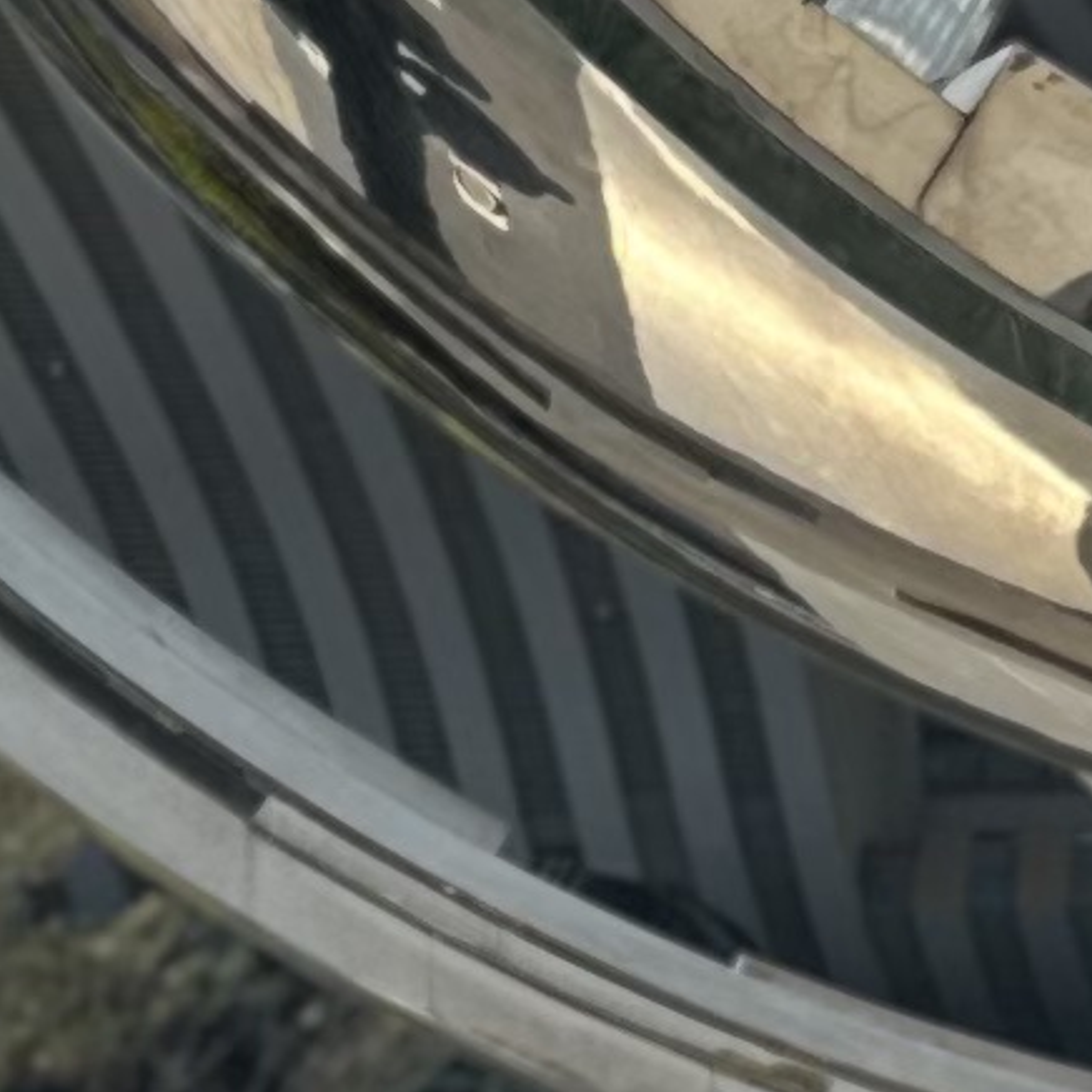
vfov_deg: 8.9
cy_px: 376
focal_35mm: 196
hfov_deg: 8.6
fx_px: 6995
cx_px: 1936
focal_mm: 6.86
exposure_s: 1/3356
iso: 80
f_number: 1.78
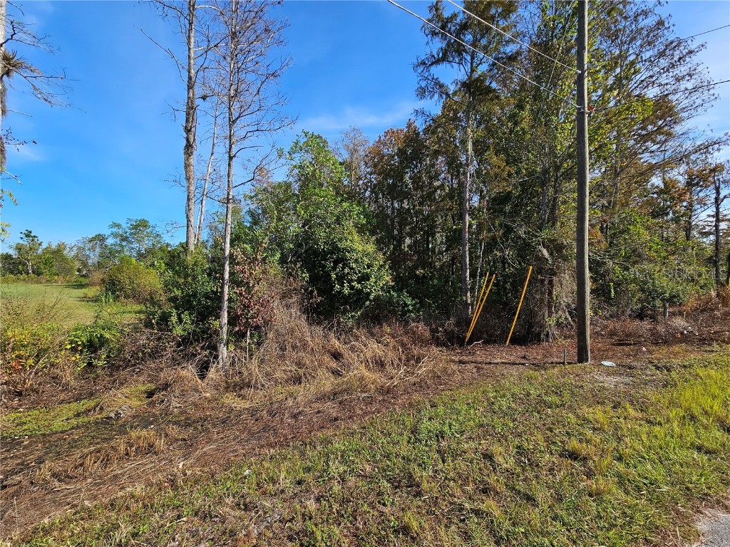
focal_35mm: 13
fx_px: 274
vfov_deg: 89.9
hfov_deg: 106.2
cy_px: 274
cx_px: 365
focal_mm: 2.2
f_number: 2.2
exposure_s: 1/1472
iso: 50
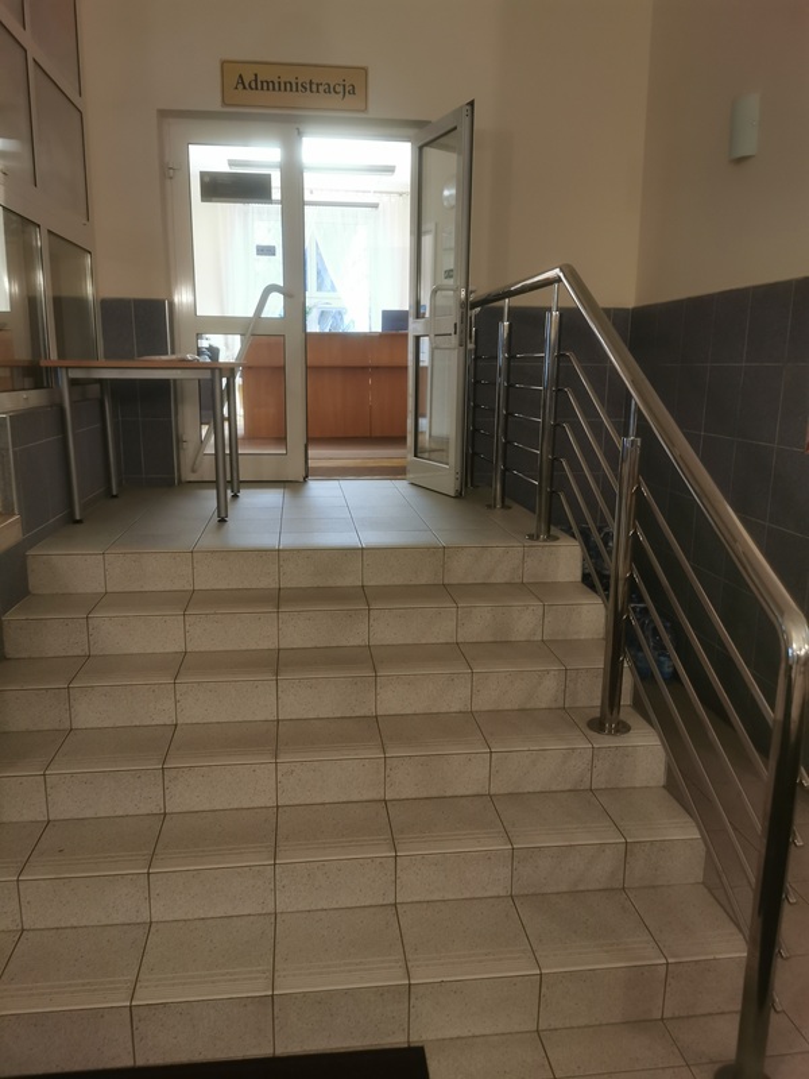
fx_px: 841
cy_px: 540
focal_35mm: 27
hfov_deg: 51.4
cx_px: 404
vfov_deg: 65.3
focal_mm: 5.56
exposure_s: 1/40
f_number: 1.6
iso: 320
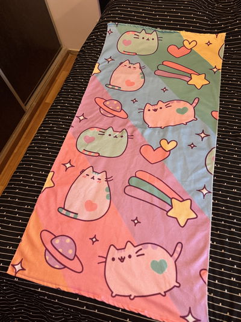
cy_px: 161
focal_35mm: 24
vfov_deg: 71.6
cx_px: 120
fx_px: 223
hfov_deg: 56.8
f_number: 1.78
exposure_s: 1/33
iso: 640
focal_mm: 6.76
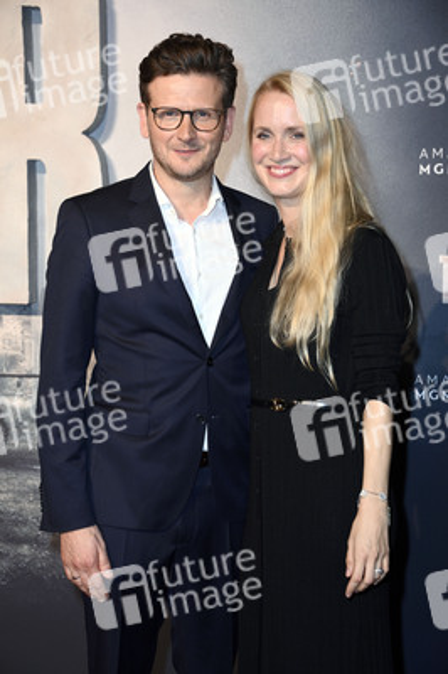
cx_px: 224
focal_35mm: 78
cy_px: 337
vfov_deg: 26.0
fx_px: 1458
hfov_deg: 17.5
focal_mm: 78
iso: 640
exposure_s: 1/200
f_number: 5.6
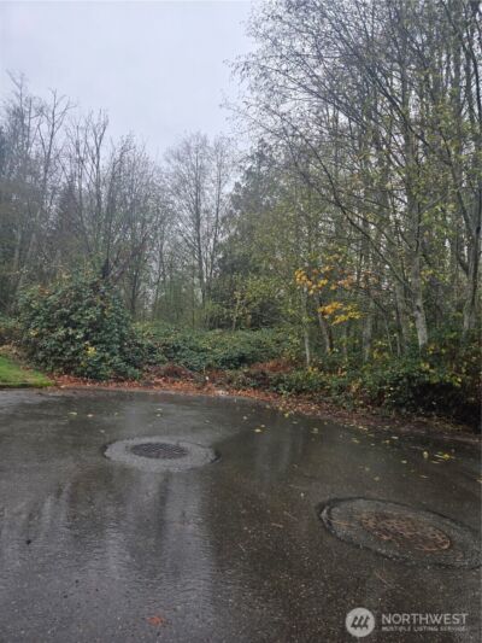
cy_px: 322
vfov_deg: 73.9
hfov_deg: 58.9
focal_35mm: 23
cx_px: 241
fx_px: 427
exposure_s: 1/180
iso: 25
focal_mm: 5.4
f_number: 1.8
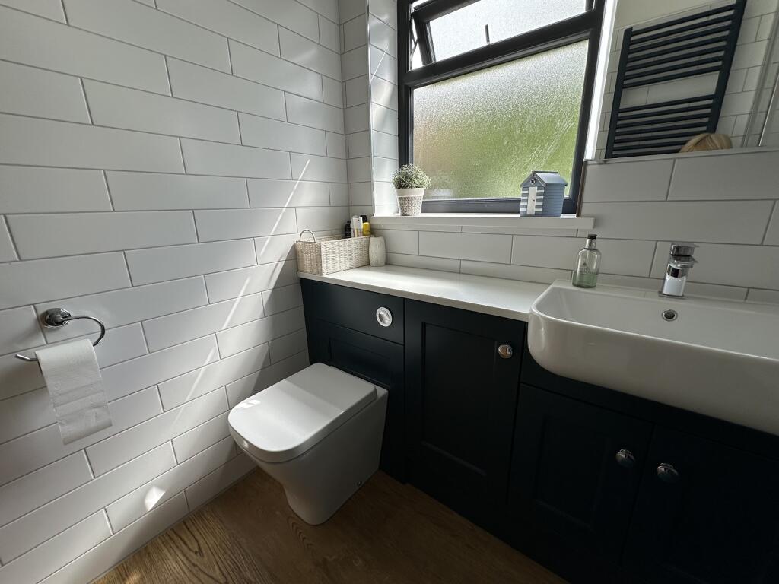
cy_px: 292
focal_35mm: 14
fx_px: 315
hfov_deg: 102.1
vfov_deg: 85.7
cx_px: 390
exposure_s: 1/278
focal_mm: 2.22
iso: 40
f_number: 2.2
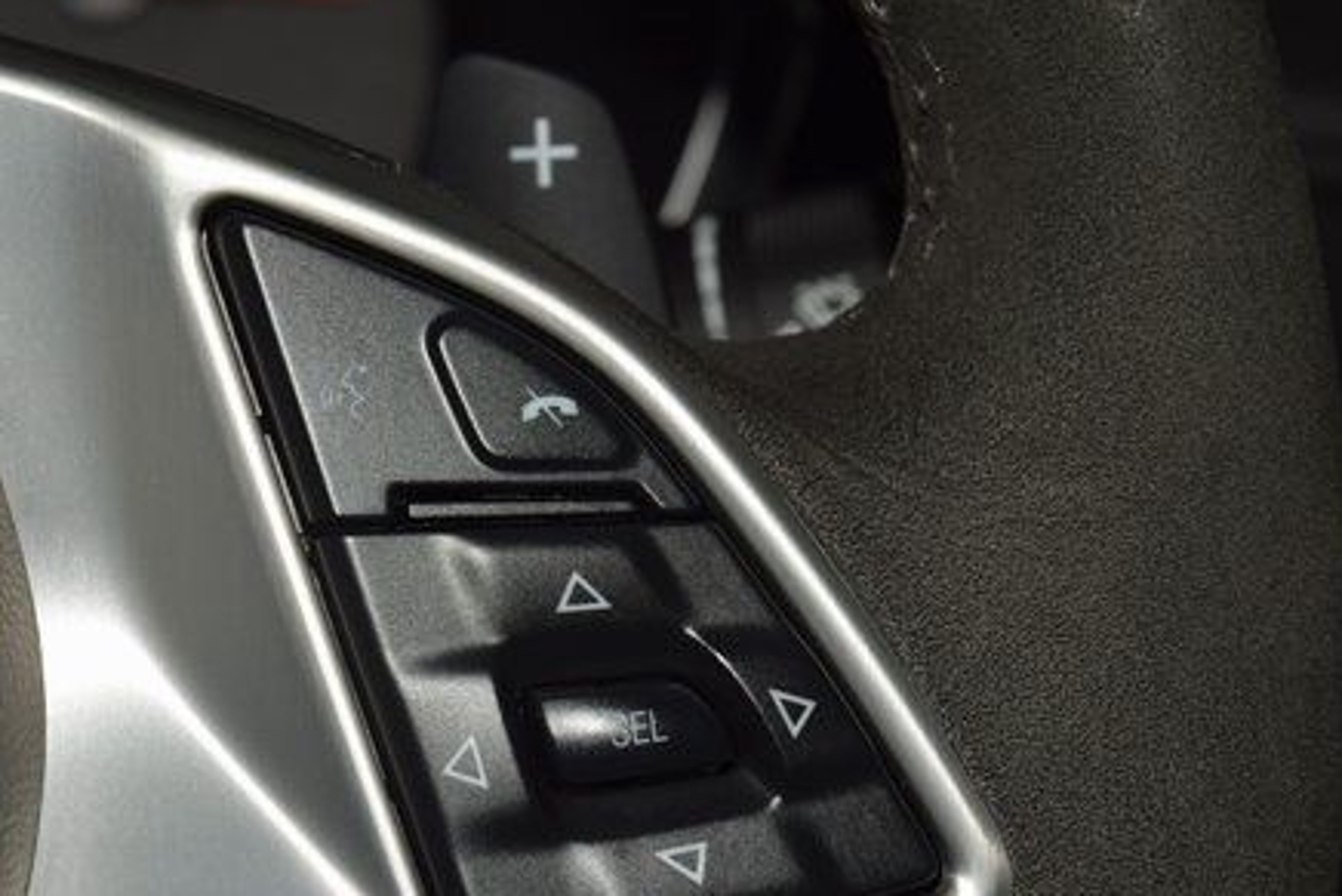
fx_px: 5742
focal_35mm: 154
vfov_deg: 8.9
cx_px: 591
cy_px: 525
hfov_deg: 13.3
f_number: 8
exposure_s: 1/125
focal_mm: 70
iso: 100
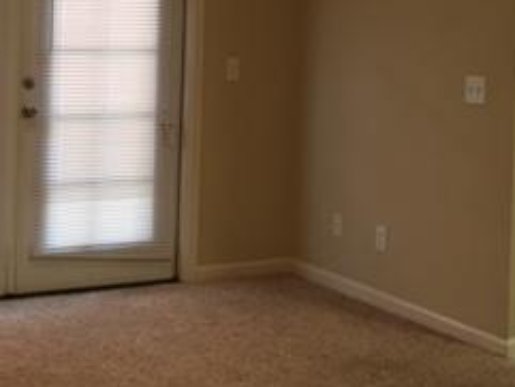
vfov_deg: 18.9
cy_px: 49
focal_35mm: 77
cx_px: 137
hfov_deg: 25.1
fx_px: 1146
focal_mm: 4.15
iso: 64
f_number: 2.2
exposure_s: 1/30
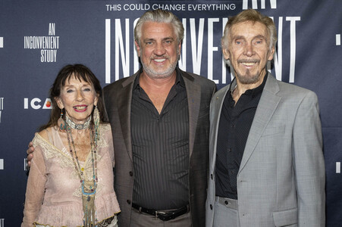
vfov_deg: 30.5
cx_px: 171
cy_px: 114
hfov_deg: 44.5
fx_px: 418
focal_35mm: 44
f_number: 5.6
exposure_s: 1/200
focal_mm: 44
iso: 800
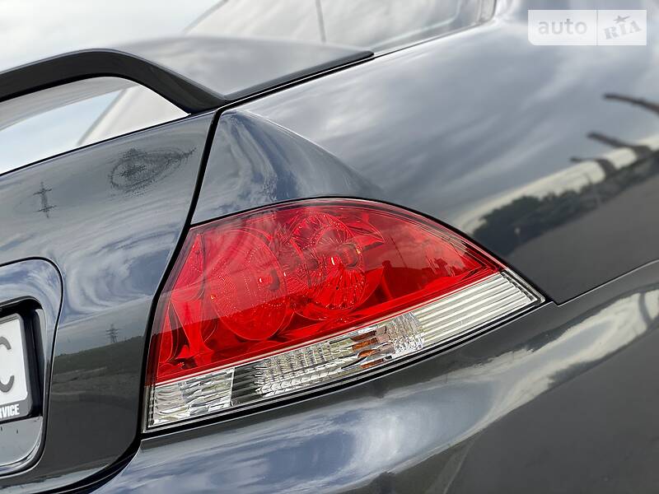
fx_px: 990
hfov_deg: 36.8
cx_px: 330
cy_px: 247
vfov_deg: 28.0
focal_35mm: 52
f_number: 2
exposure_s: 1/340
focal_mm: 6
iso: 20
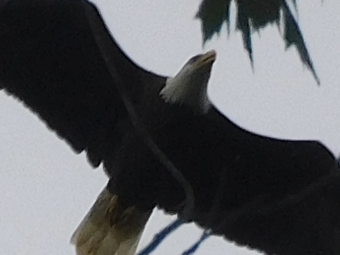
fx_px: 2946
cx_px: 163
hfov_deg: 6.6
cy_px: 144
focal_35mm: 300
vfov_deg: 5.0
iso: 125
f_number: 5.3
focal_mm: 32.2
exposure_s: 1/640
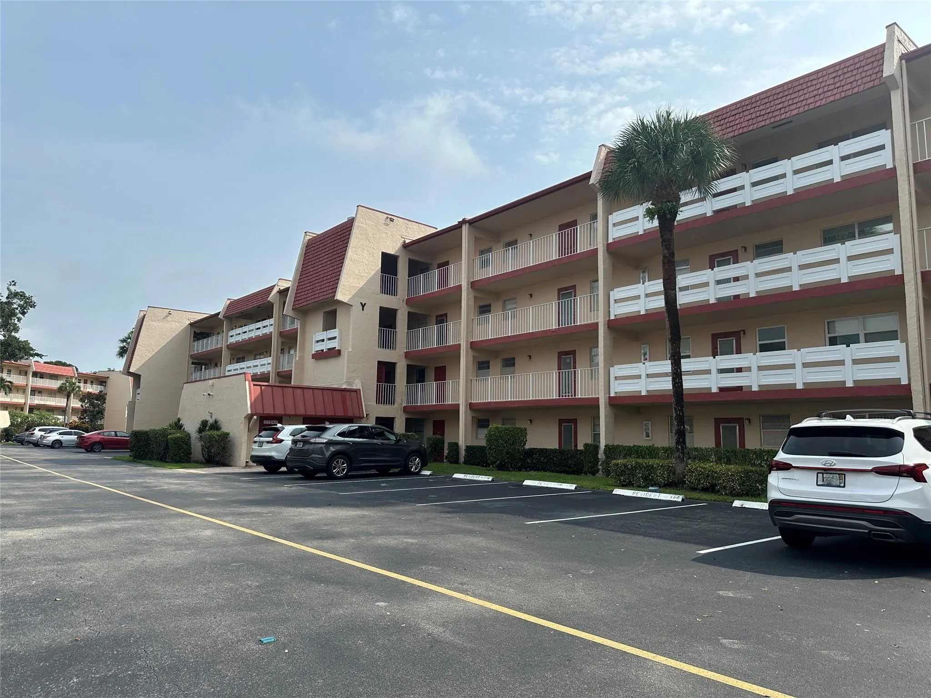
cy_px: 349
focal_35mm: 24
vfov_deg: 56.8
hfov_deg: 71.6
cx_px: 466
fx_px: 645
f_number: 1.78
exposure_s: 1/5525
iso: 80
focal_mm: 6.86
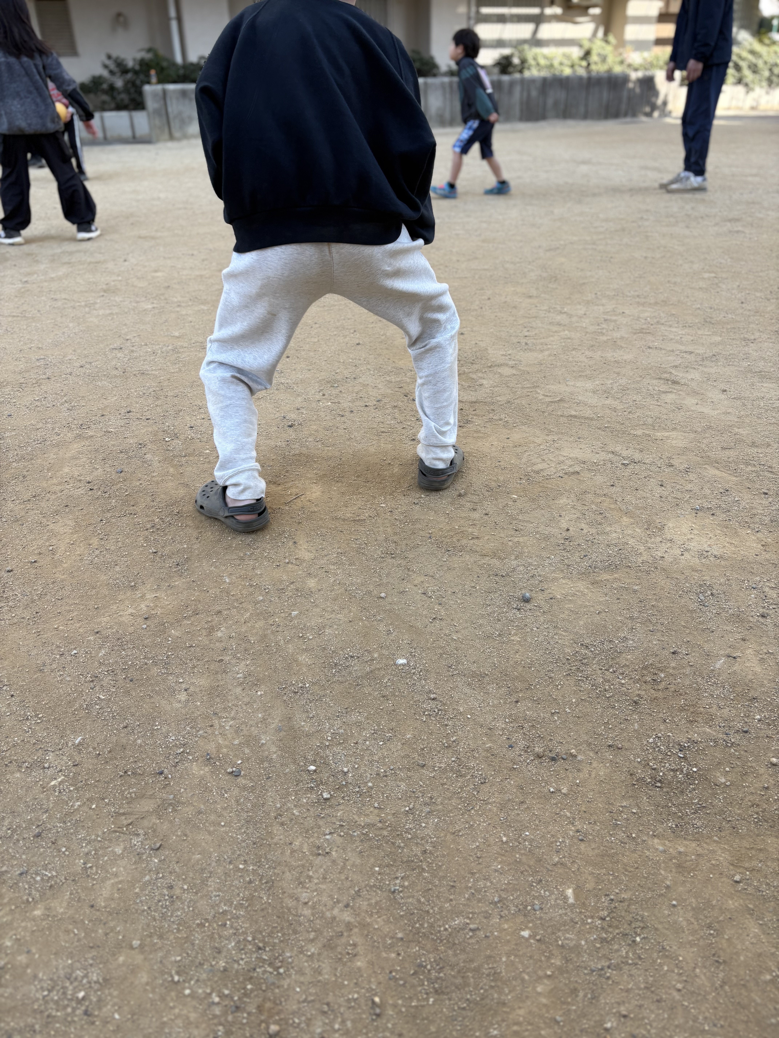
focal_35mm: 26
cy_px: 519
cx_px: 390
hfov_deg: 53.1
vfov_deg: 67.3
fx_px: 780
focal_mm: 5.96
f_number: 1.6
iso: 50
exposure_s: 1/531
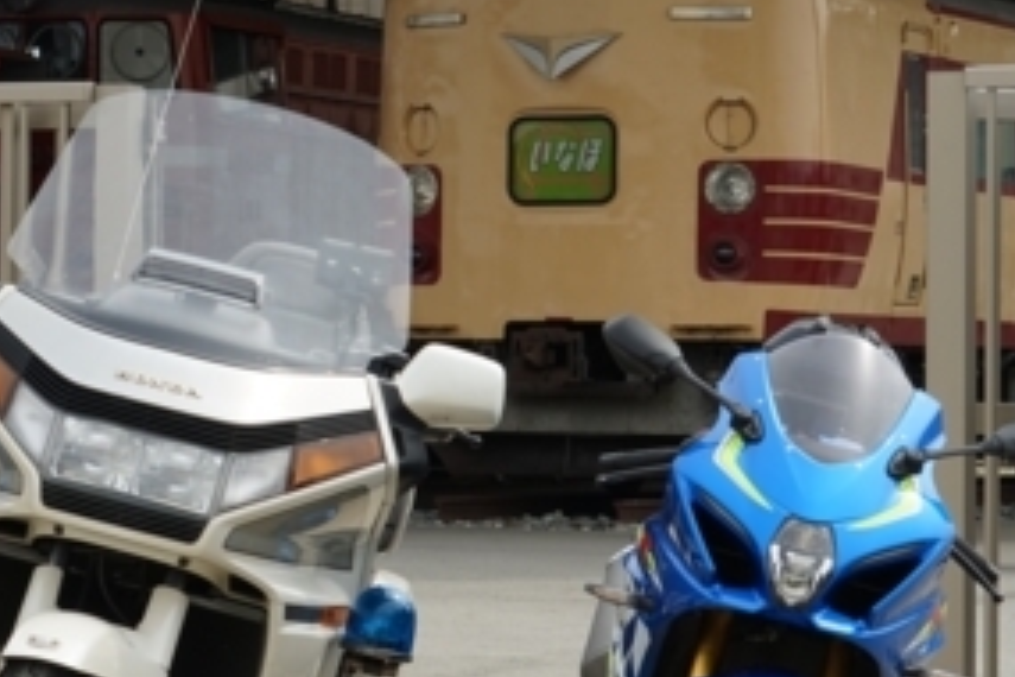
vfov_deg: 8.0
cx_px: 93
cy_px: 175
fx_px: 4821
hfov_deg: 11.9
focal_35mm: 171
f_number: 9
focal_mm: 61
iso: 100
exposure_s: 1/125
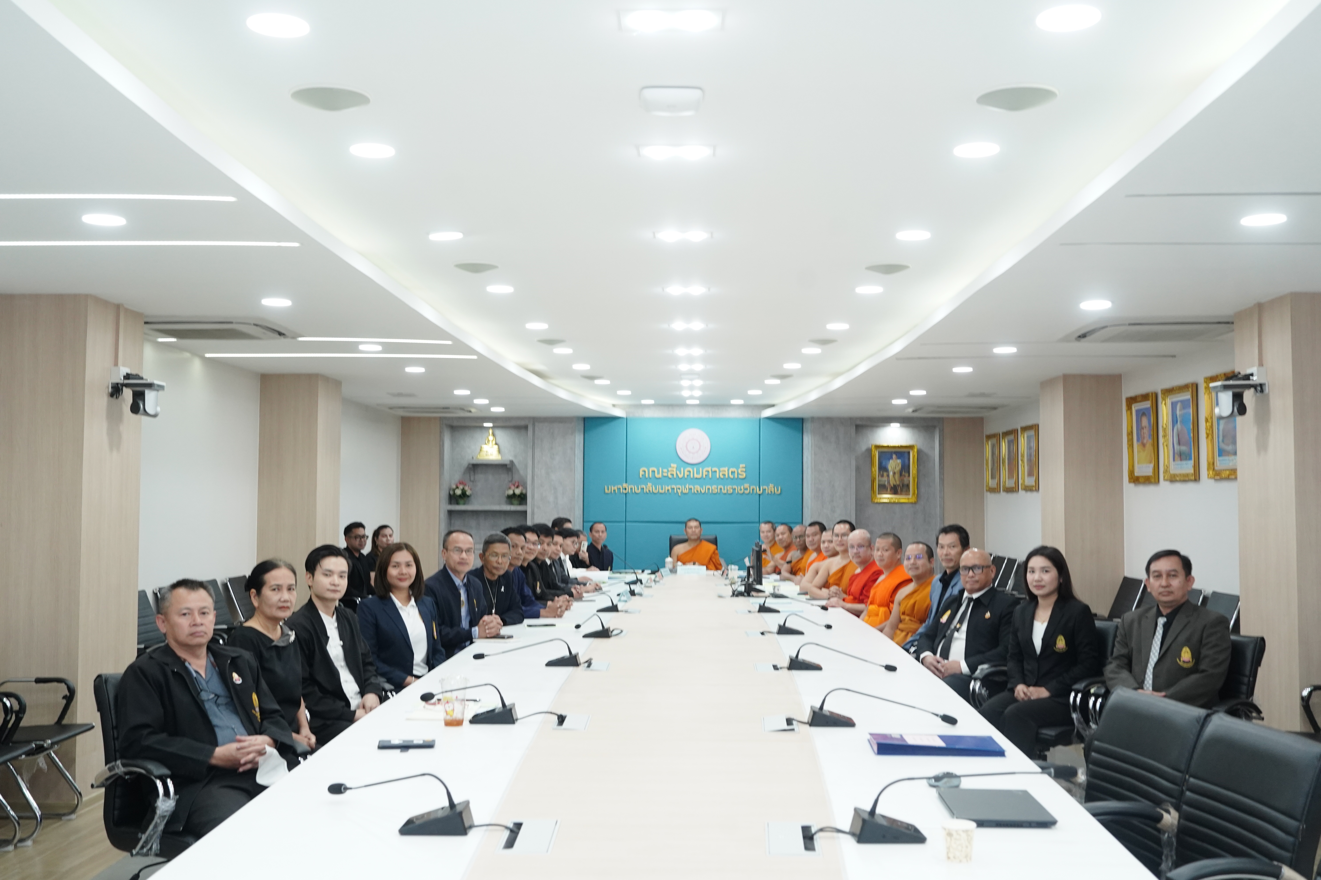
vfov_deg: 36.9
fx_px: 1321
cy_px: 440
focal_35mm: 36
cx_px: 660
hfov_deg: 53.1
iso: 2500
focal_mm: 36
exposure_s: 1/200
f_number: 5.6
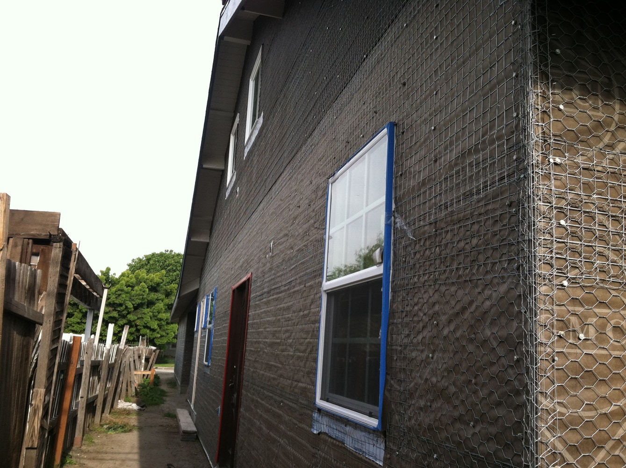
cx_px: 313
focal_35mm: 35
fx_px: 632
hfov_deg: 52.7
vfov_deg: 40.6
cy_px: 234
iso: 80
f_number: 2.8
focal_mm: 3.85
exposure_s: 1/448
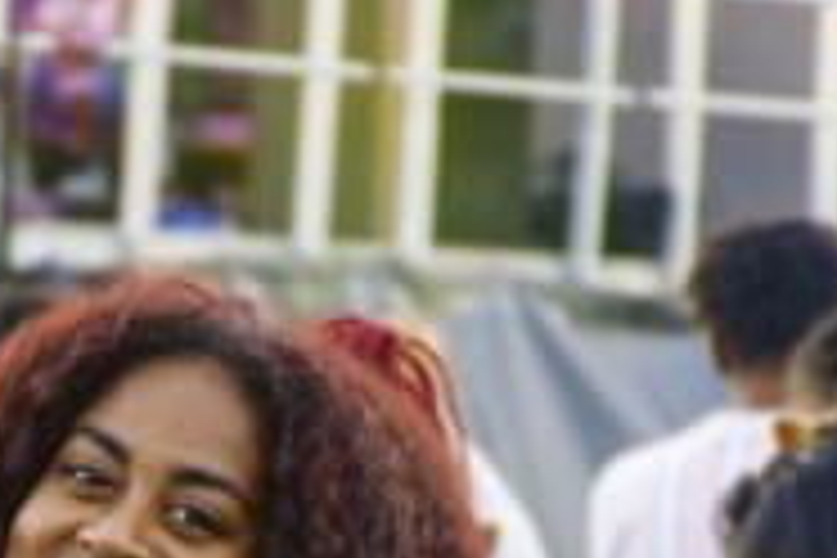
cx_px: -22
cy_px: 709
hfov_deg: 5.4
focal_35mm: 381
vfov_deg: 3.6
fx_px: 8858
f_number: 5.3
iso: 2000
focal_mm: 95
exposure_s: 1/125
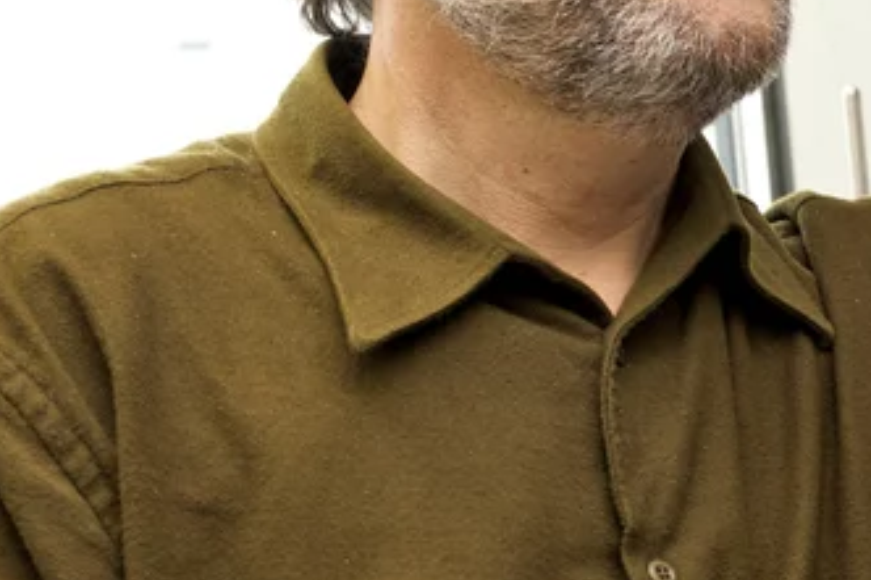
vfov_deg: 12.9
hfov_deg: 18.1
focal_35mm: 106
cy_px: 235
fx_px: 2563
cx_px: 1102
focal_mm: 32
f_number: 5.6
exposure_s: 1/30
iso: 400
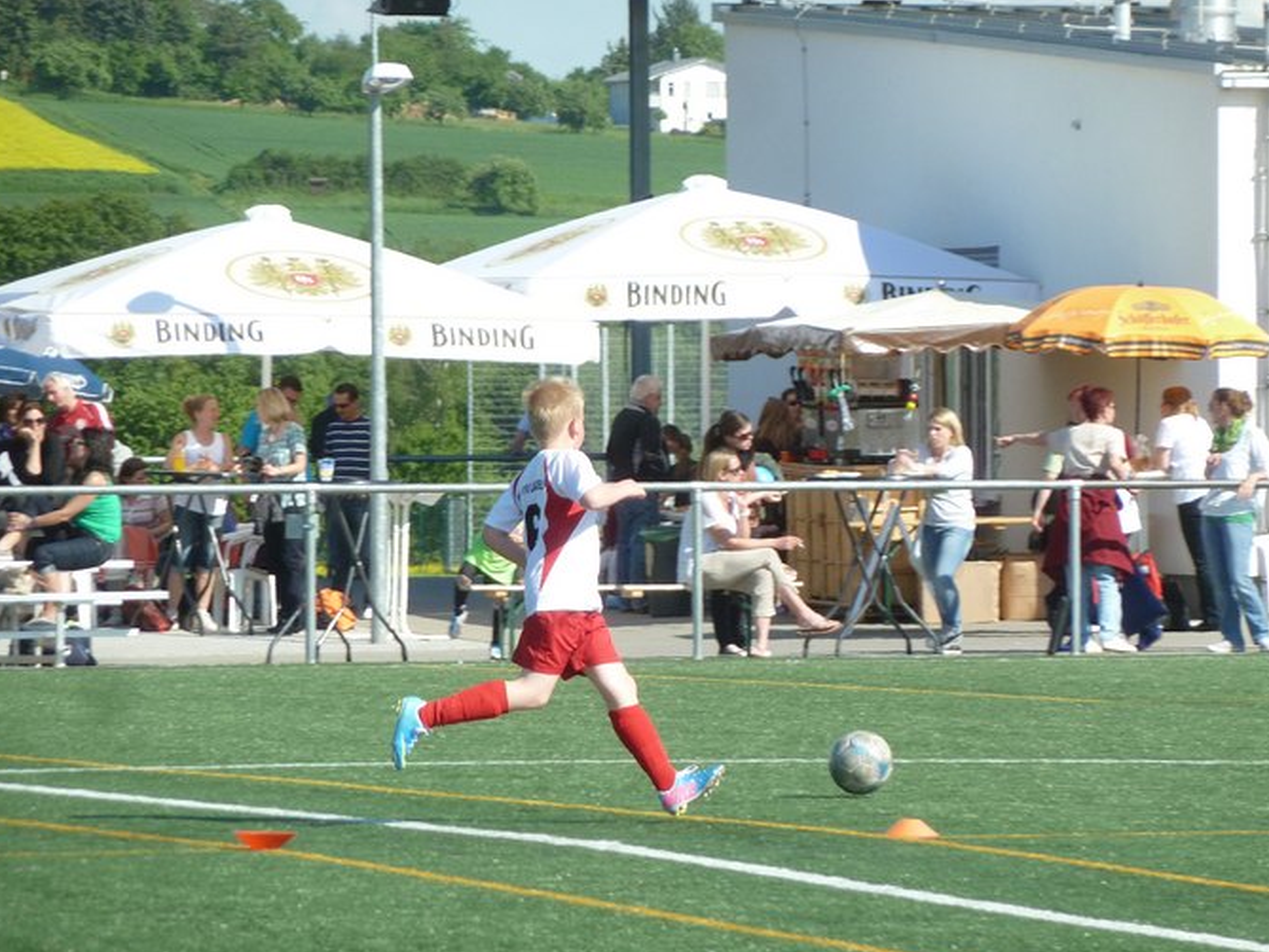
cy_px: 494
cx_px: 611
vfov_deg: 4.7
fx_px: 11513
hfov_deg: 6.3
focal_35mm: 314
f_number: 4.9
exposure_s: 1/500
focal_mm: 49.2
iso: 160
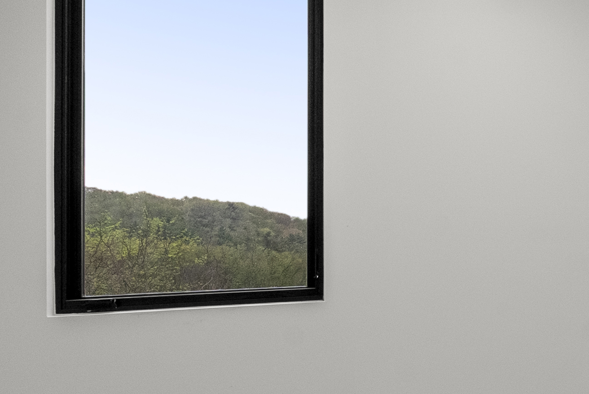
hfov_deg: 32.5
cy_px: 226
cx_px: 794
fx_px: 688
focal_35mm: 42
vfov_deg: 31.9
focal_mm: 13
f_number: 9
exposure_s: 1/100
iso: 640
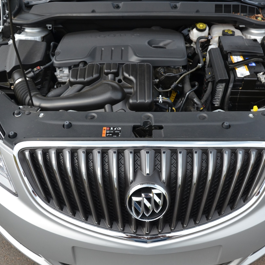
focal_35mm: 35
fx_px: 303
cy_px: 133
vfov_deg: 47.2
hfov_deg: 47.1
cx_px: 146
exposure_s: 1/1000
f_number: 4
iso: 400
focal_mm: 18
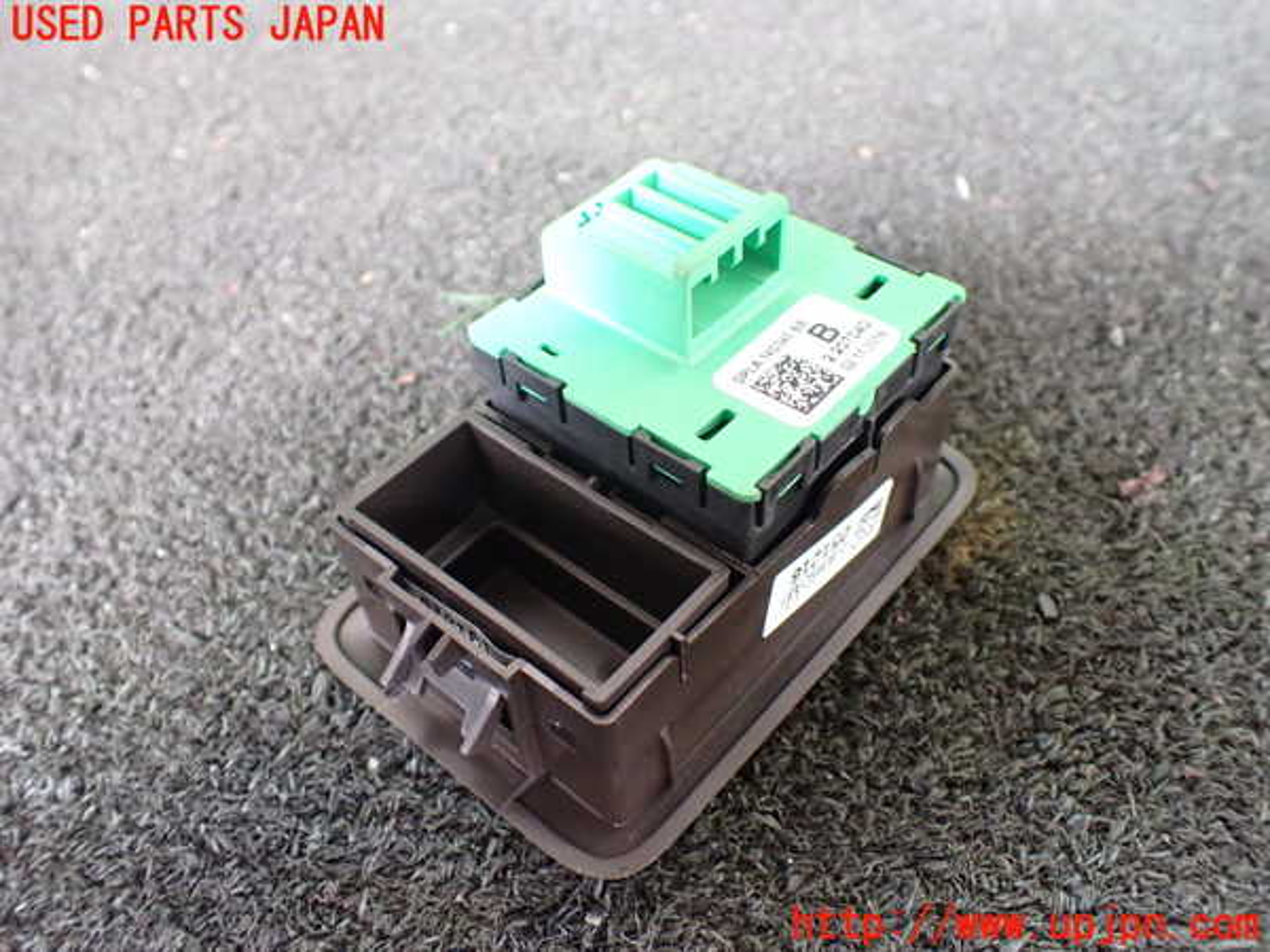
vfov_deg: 46.8
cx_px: 635
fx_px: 1101
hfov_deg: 60.0
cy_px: 476
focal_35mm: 30
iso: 800
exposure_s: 1/50
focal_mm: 5.4
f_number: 2.3
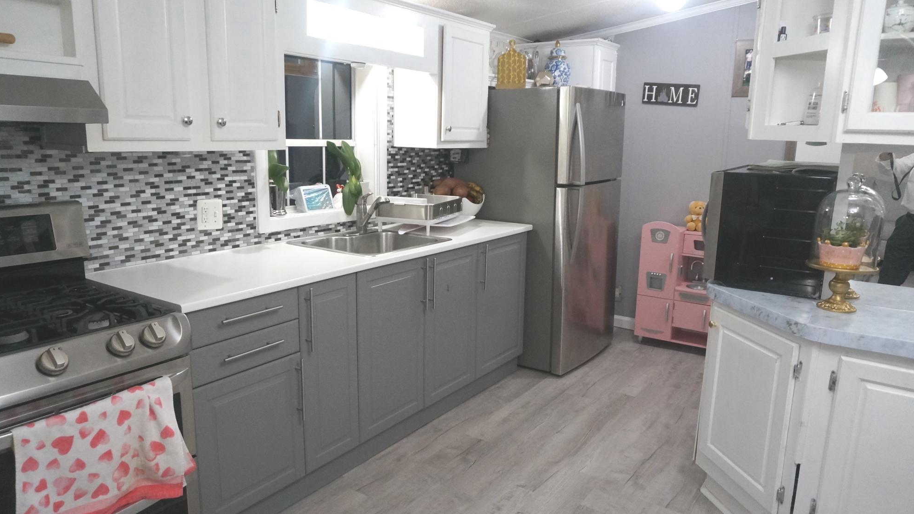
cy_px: 254
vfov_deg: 44.4
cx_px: 449
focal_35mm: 26
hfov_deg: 71.9
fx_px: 630
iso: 2000
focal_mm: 16
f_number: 3.5
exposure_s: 1/160
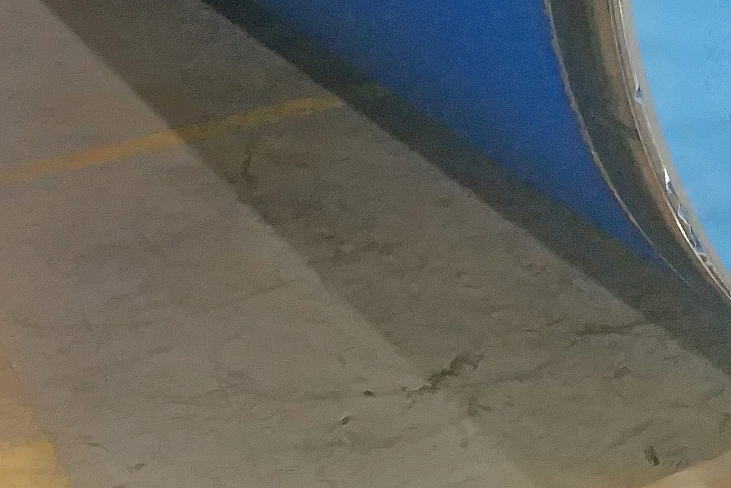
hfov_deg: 22.3
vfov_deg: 14.4
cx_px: 590
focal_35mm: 90
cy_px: -200
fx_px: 1827
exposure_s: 1/12
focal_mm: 4.5
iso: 1093
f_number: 2
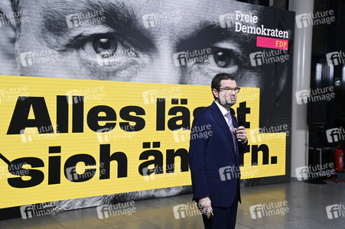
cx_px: 172
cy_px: 114
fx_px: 421
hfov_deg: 44.5
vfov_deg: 30.5
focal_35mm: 44
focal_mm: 44
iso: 4000
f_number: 6.3
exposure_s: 1/400
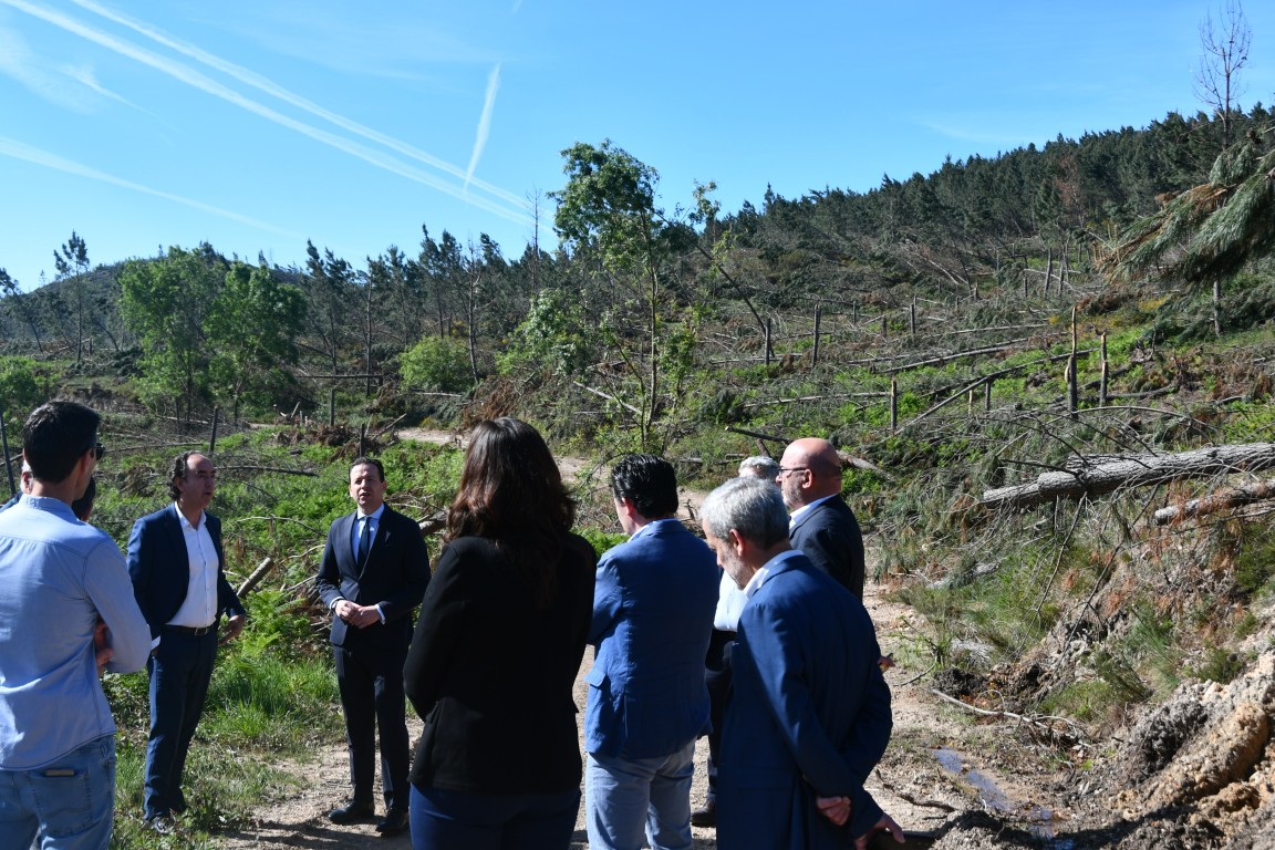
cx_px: 638
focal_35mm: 48
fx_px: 1700
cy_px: 425
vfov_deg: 28.1
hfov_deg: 41.1
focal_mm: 32
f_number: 8
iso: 100
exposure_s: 1/250
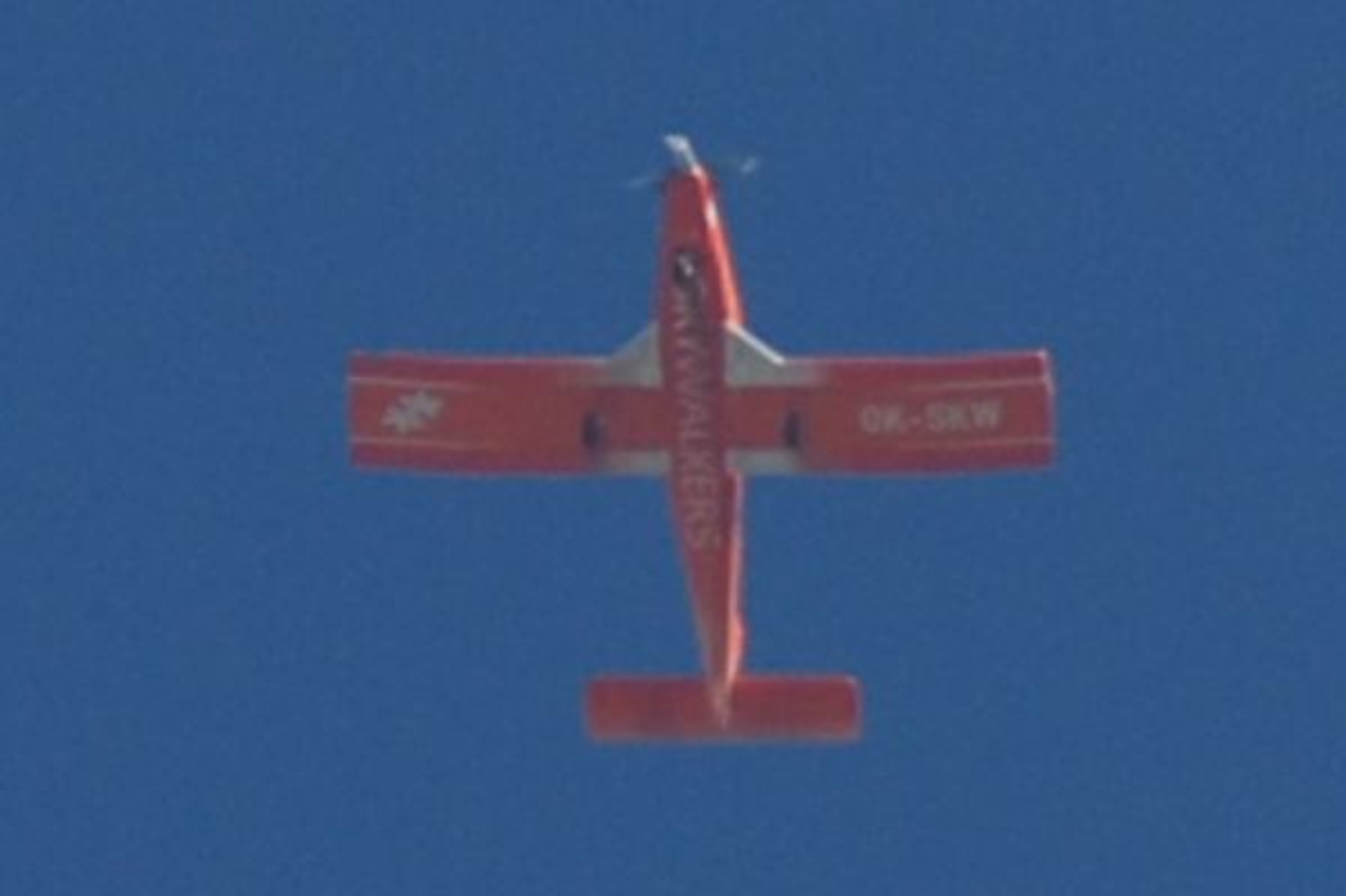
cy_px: 448
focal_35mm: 300
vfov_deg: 4.6
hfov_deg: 6.9
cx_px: 673
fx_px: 11213
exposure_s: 1/640
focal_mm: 200
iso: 100
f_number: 5.6
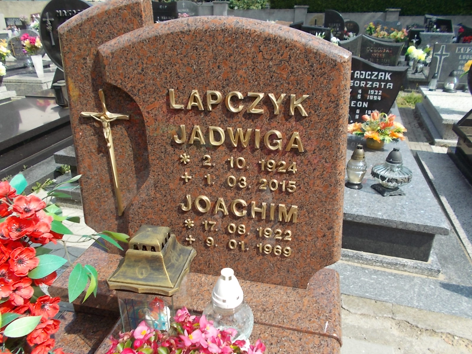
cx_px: 236
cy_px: 177
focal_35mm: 26
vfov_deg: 53.1
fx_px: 355
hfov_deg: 67.3
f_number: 8
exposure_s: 1/125
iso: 80
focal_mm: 4.6
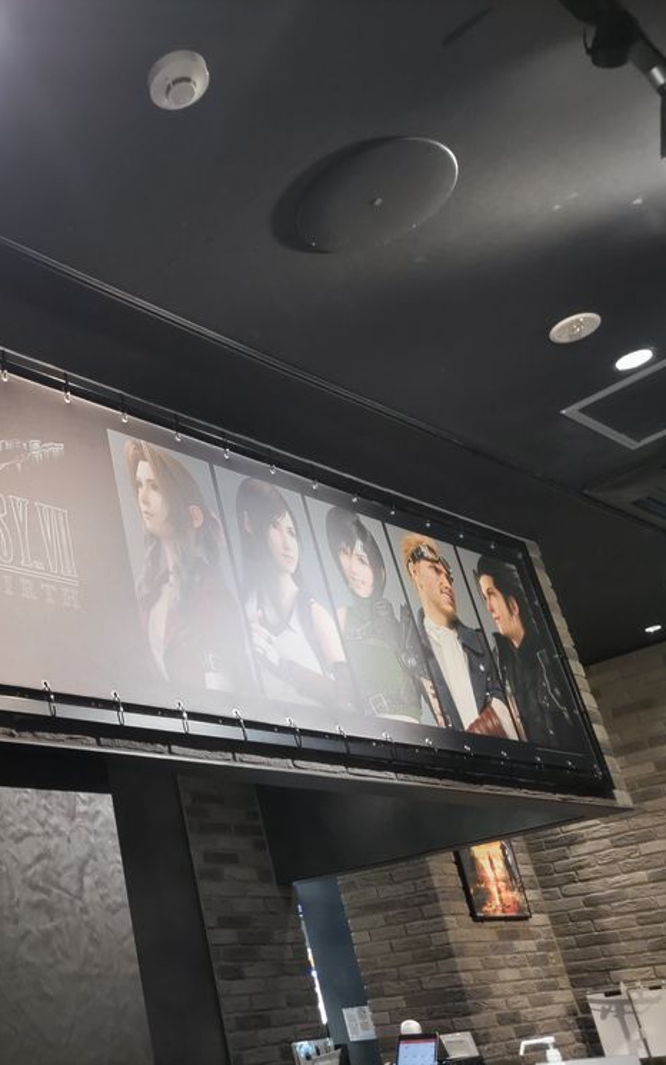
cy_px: 530
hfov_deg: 31.5
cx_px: -21
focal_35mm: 37
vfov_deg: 52.7
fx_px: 1074
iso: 362
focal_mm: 4.8
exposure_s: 1/50
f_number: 1.79
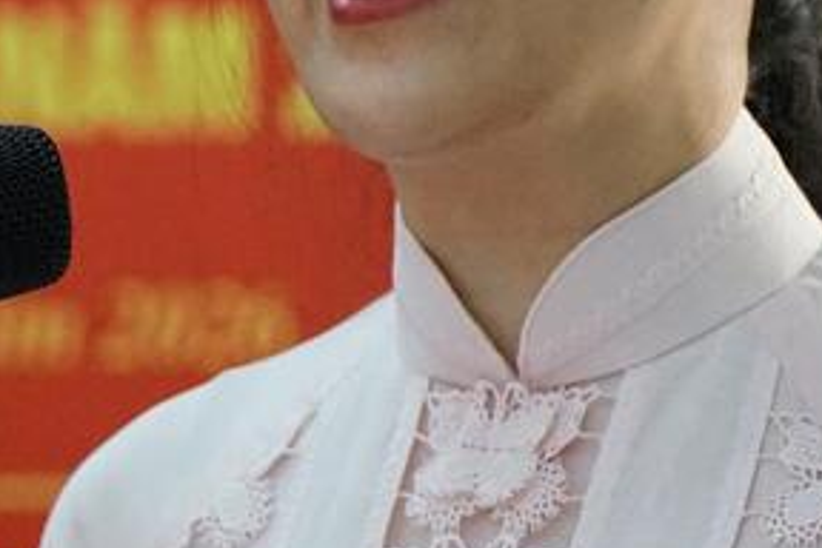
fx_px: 8060
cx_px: 268
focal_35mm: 353
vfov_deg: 3.9
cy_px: -70
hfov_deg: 5.8
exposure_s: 1/800
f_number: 4
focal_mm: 85
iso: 6400
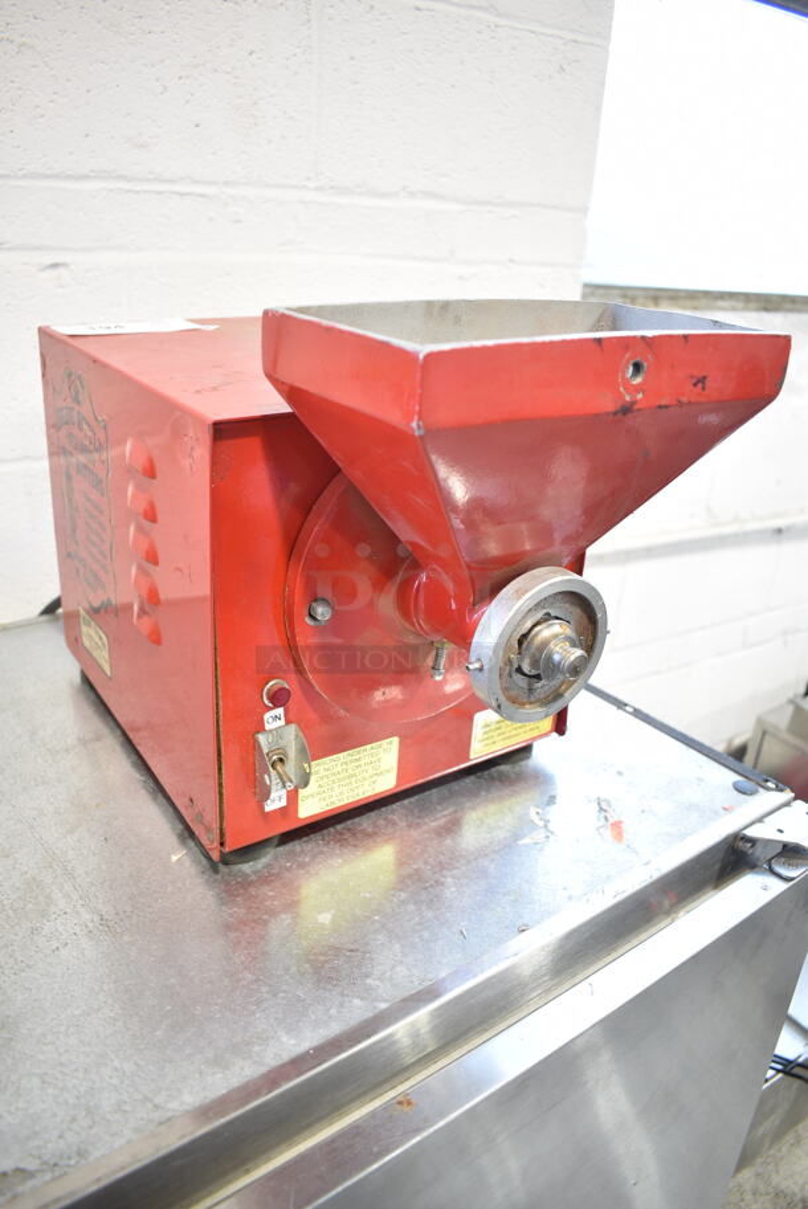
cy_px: 604
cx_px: 404
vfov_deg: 67.3
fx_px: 908
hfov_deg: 48.0
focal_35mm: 27
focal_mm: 18
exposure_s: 1/30
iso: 500
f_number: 3.5
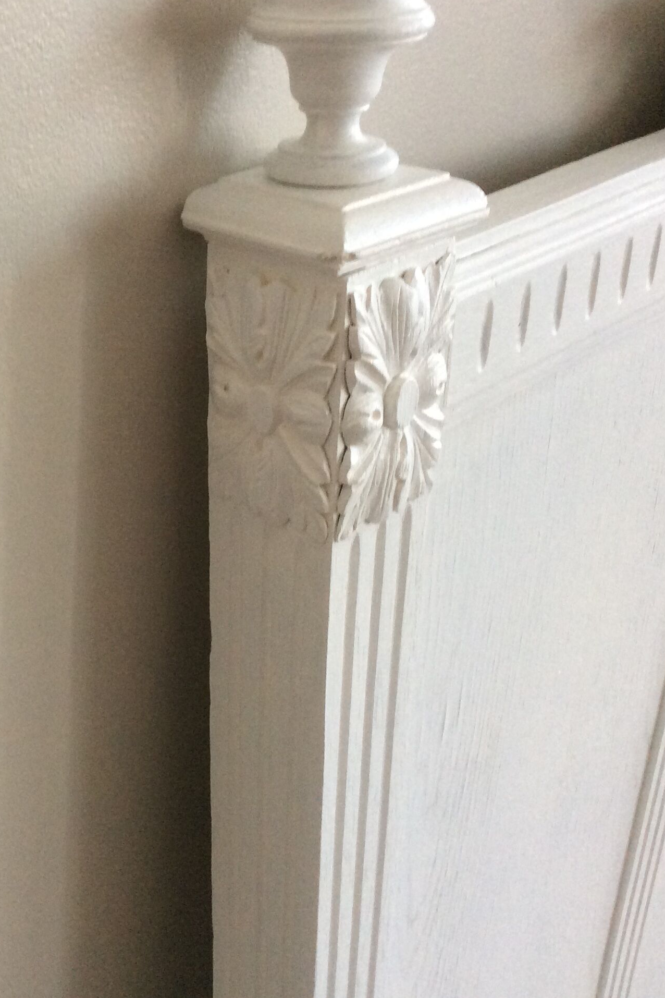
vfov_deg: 43.6
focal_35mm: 45
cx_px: 70
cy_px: 499
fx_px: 1247
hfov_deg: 28.7
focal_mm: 3.3
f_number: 2.4
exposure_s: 1/25
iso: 125
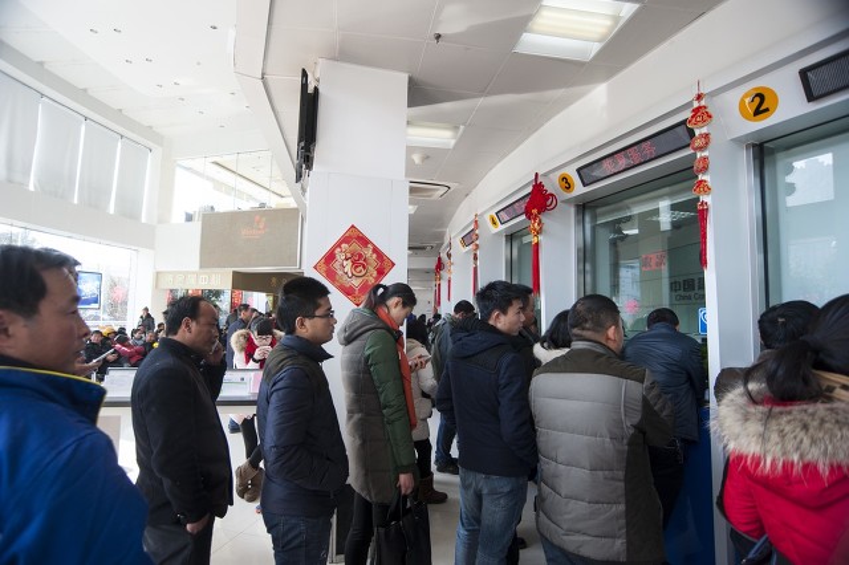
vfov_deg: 67.3
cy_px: 282
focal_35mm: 18
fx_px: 424
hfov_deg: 90.0
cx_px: 424
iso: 250
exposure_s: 1/80
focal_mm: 18
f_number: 6.3
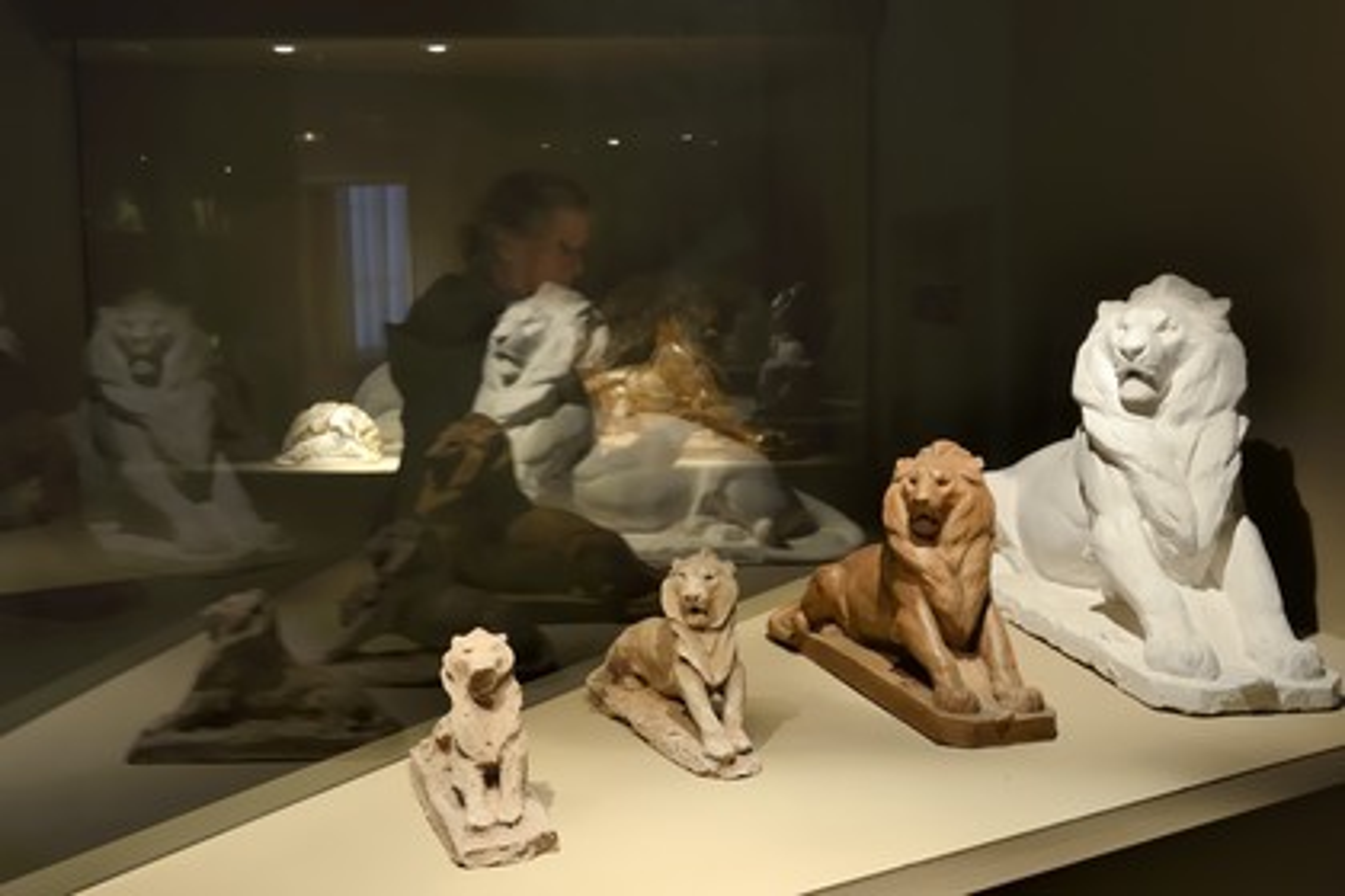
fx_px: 1308
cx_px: 672
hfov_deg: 54.4
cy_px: 448
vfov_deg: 37.9
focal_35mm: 35
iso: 200
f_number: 7.1
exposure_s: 1/3.33
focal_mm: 35
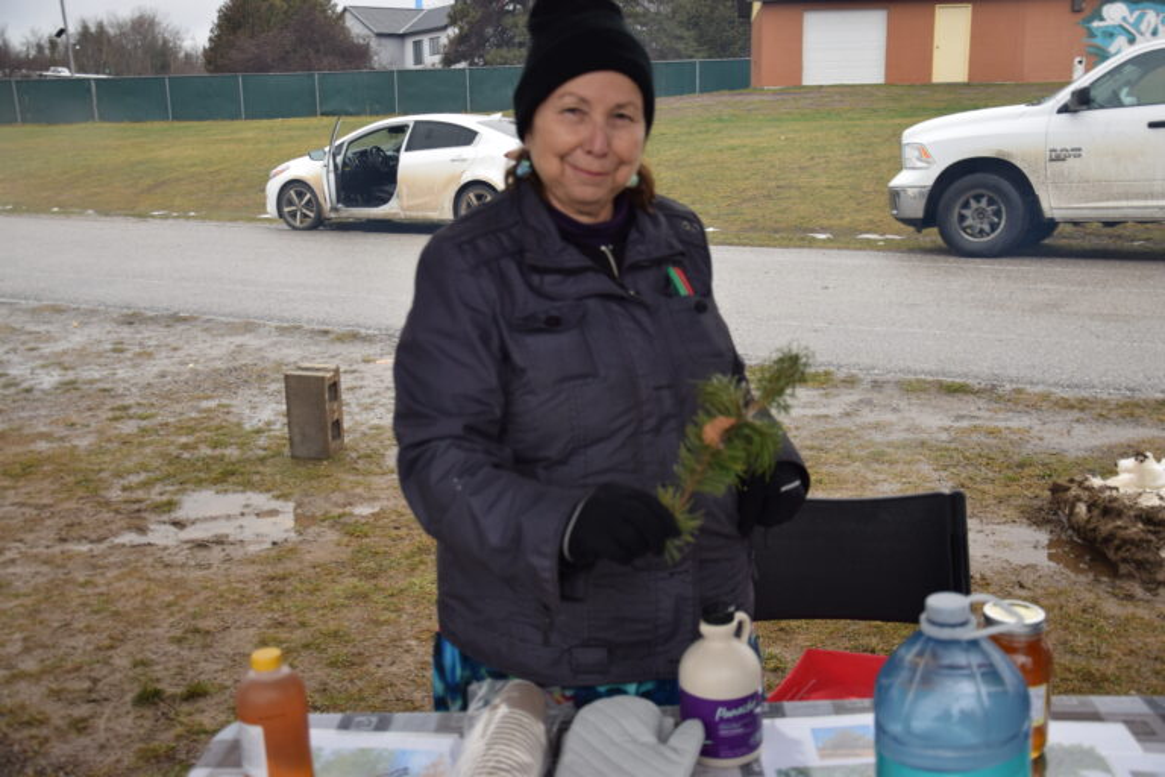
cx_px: 582
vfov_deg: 35.5
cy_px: 388
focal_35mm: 38
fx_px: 1213
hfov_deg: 51.3
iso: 125
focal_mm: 25
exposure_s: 1/25
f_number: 4
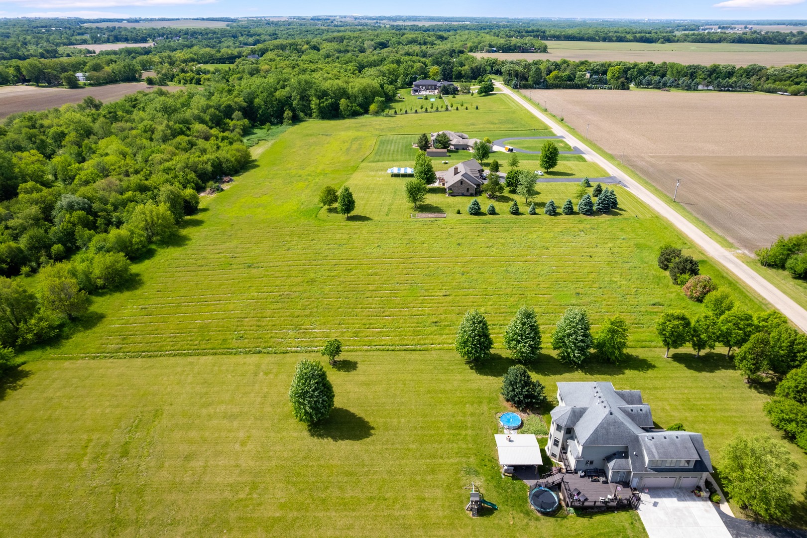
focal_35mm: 22
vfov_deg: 57.2
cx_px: 404
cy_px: 269
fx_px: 493
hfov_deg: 78.6
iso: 100
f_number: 2.8
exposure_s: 1/1250
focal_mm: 8.38
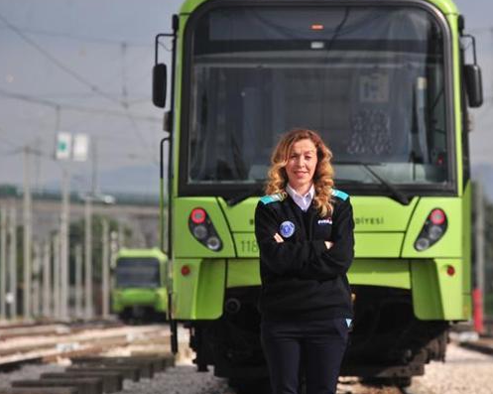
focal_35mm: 283
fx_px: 4127
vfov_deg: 5.5
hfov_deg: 6.8
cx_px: 331
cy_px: 202
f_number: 5
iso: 500
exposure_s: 1/5000
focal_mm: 200
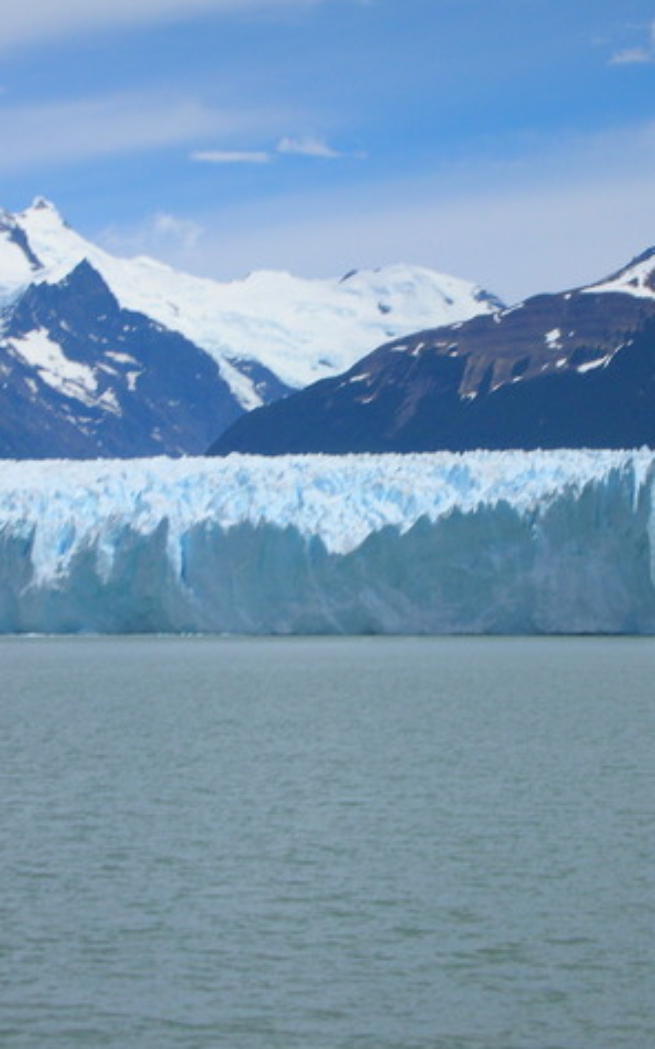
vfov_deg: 17.0
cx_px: 372
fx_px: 3515
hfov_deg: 10.6
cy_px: 522
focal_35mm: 123
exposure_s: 1/135
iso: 50
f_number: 13.6
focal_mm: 14.3
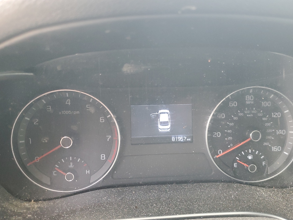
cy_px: 111
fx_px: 254
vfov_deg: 46.8
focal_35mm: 30
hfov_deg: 59.9
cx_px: 157
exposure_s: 1/60.2
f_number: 1.5
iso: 256
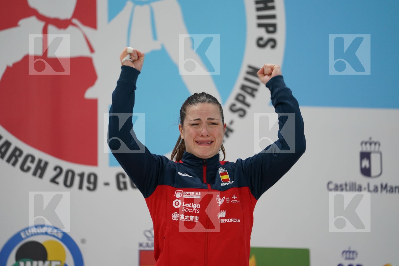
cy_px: 133
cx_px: 200
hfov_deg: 10.3
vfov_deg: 6.9
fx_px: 2216
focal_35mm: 200
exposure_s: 1/320
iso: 1000
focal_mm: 200
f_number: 2.8
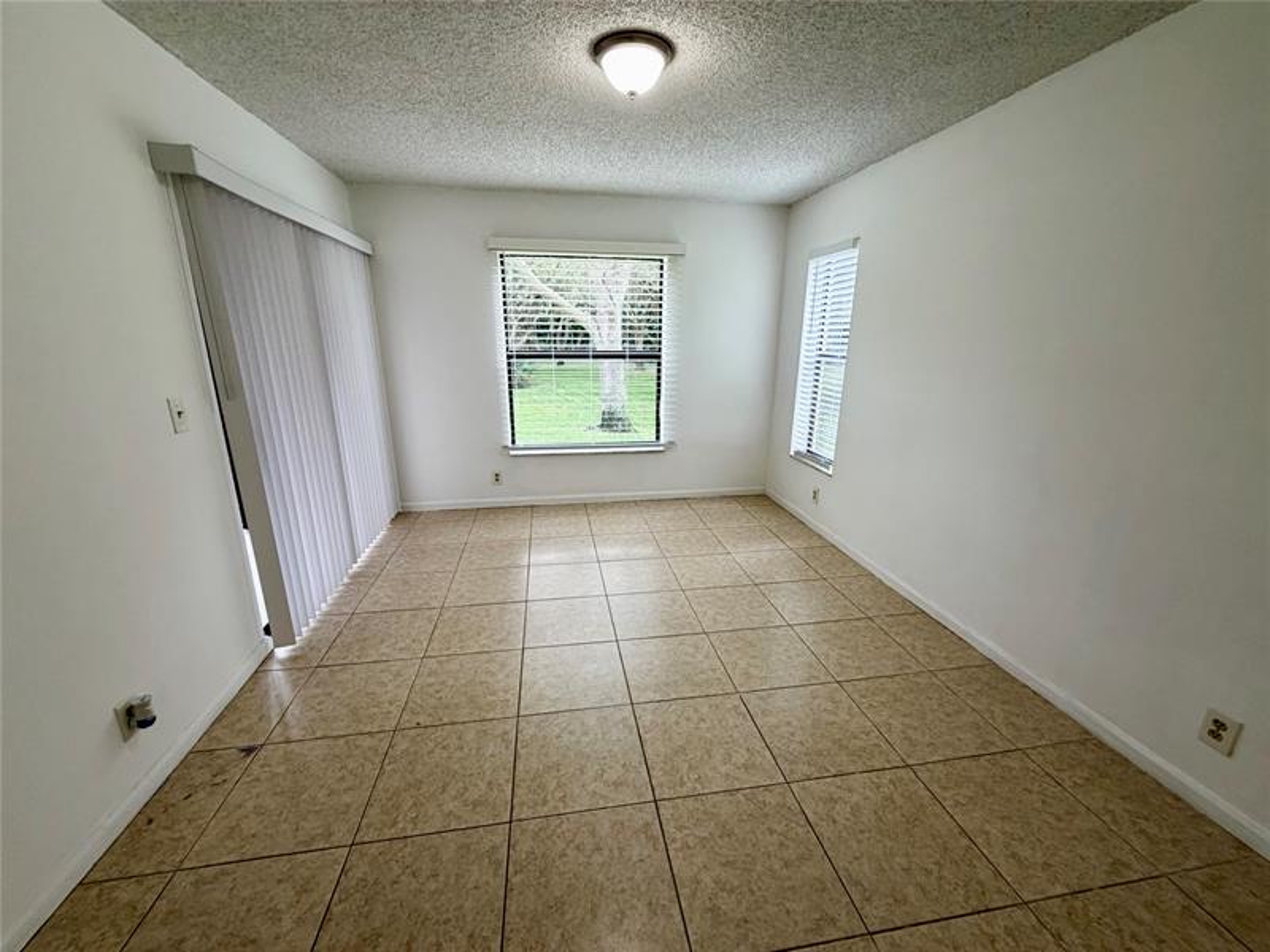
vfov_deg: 85.7
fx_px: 514
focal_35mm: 14
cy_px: 476
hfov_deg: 102.1
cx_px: 635
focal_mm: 2.22
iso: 160
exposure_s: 1/120
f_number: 2.2
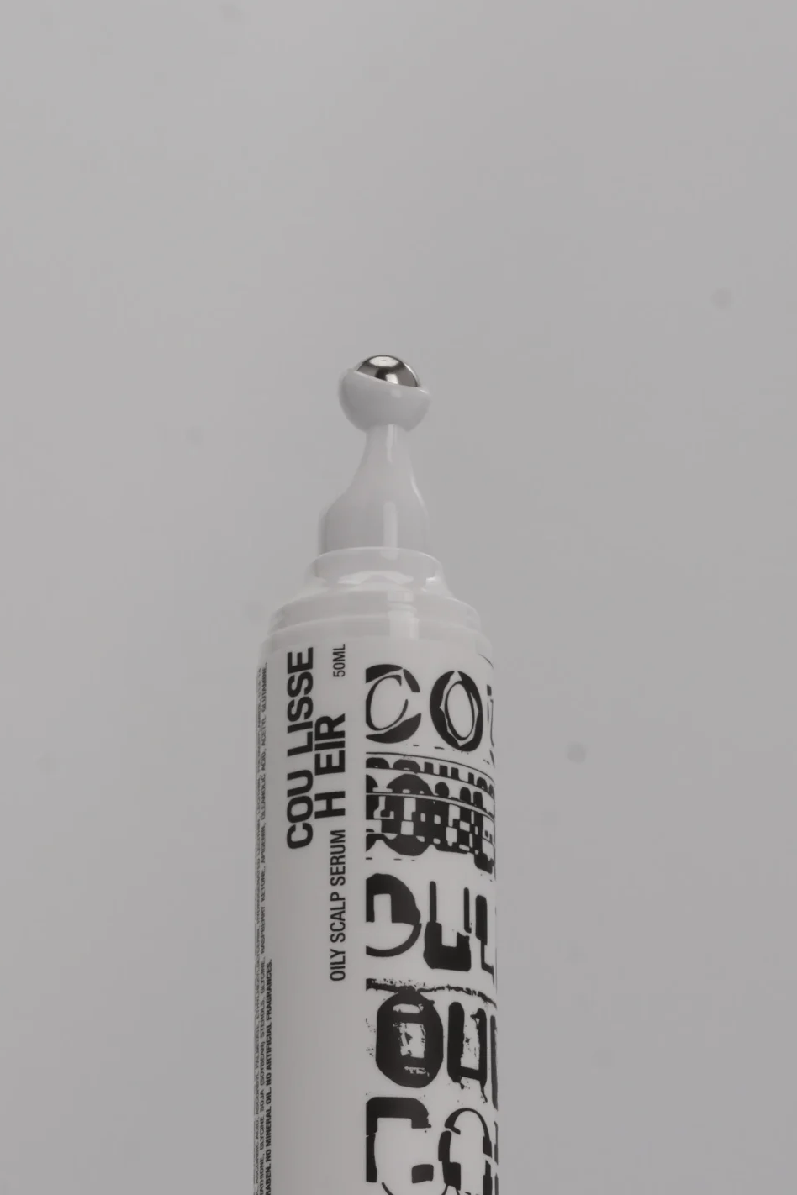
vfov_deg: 10.9
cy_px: 859
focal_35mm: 189
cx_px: 374
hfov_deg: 7.3
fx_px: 6276
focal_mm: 70
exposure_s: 1/200
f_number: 16
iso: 800
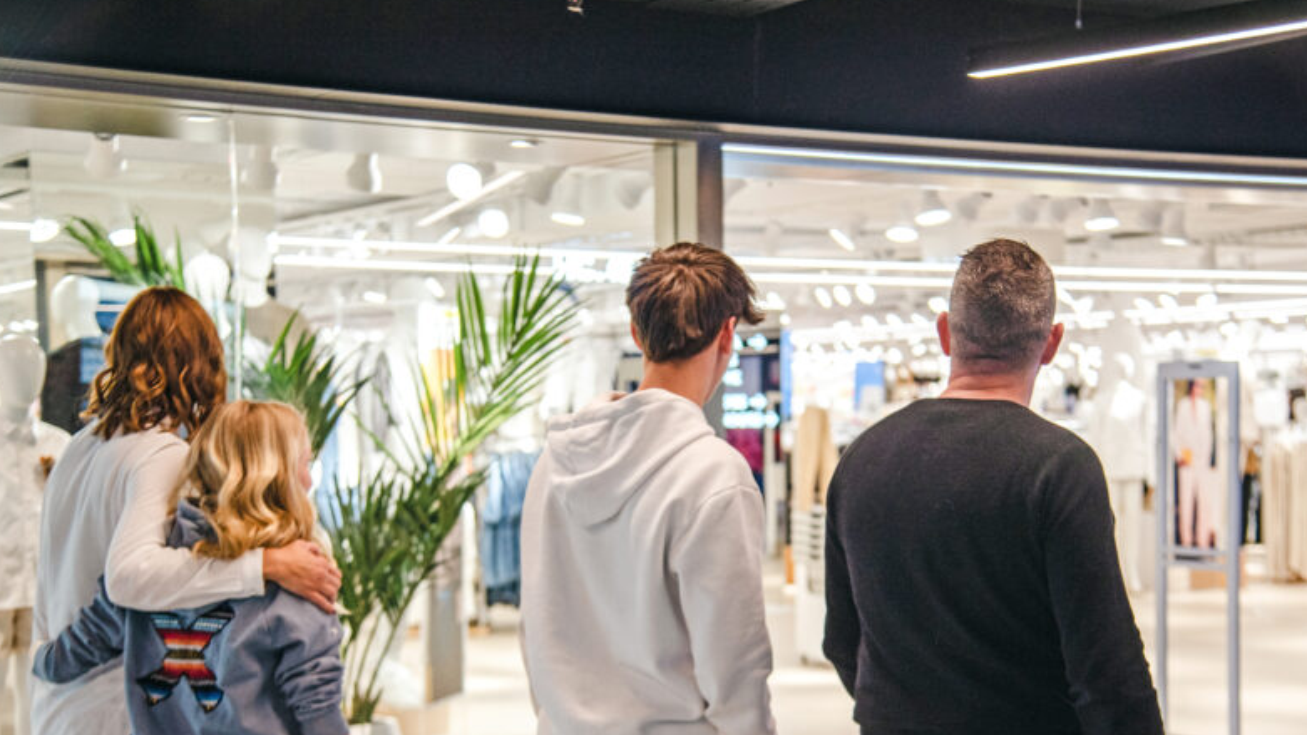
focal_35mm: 60
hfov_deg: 34.9
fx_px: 2079
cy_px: 469
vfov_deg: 20.0
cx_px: 683
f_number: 4
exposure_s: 1/250
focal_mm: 52
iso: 640
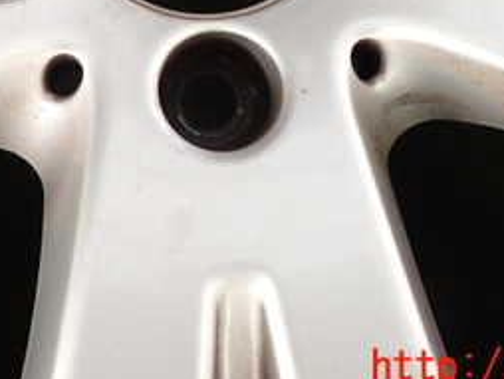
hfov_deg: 32.6
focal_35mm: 59
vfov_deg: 23.1
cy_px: -54
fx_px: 860
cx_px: 224
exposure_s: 1/60
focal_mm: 4.5
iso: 125
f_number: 2
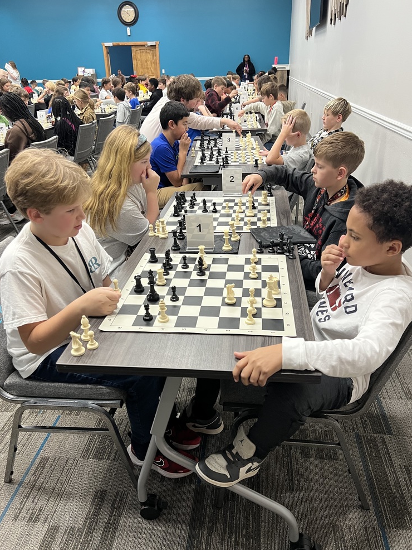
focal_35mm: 27
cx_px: 207
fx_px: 428
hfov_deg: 51.4
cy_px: 273
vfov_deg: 65.3
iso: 250
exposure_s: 1/60
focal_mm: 5.7
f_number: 1.5
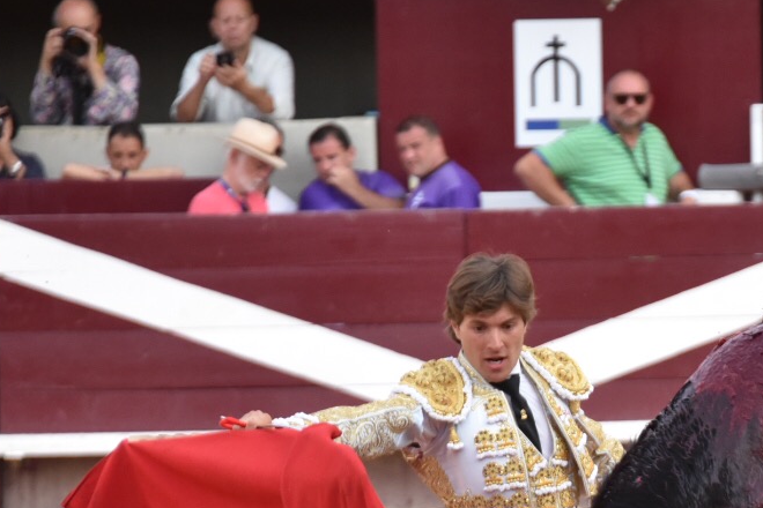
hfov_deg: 4.2
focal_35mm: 491
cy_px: 544
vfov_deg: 2.8
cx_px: 734
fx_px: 10406
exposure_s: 1/1000
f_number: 5.6
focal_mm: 200
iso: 2000
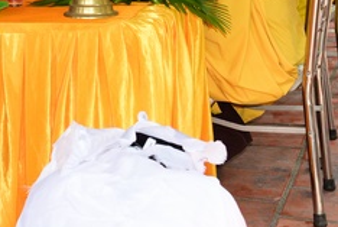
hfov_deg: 16.4
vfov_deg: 11.1
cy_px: -17
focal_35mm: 122
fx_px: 1148
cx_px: -4
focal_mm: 44
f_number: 5.6
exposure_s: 1/100
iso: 250
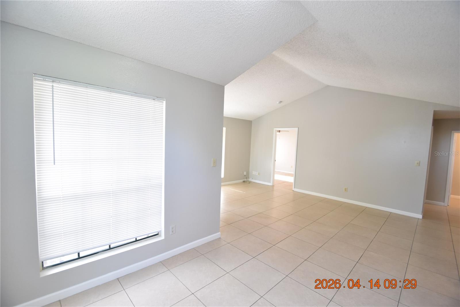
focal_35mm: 15
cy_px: 154
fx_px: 192
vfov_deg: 77.3
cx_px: 230
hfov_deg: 100.4
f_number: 3.5
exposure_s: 1/90
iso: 800
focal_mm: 10
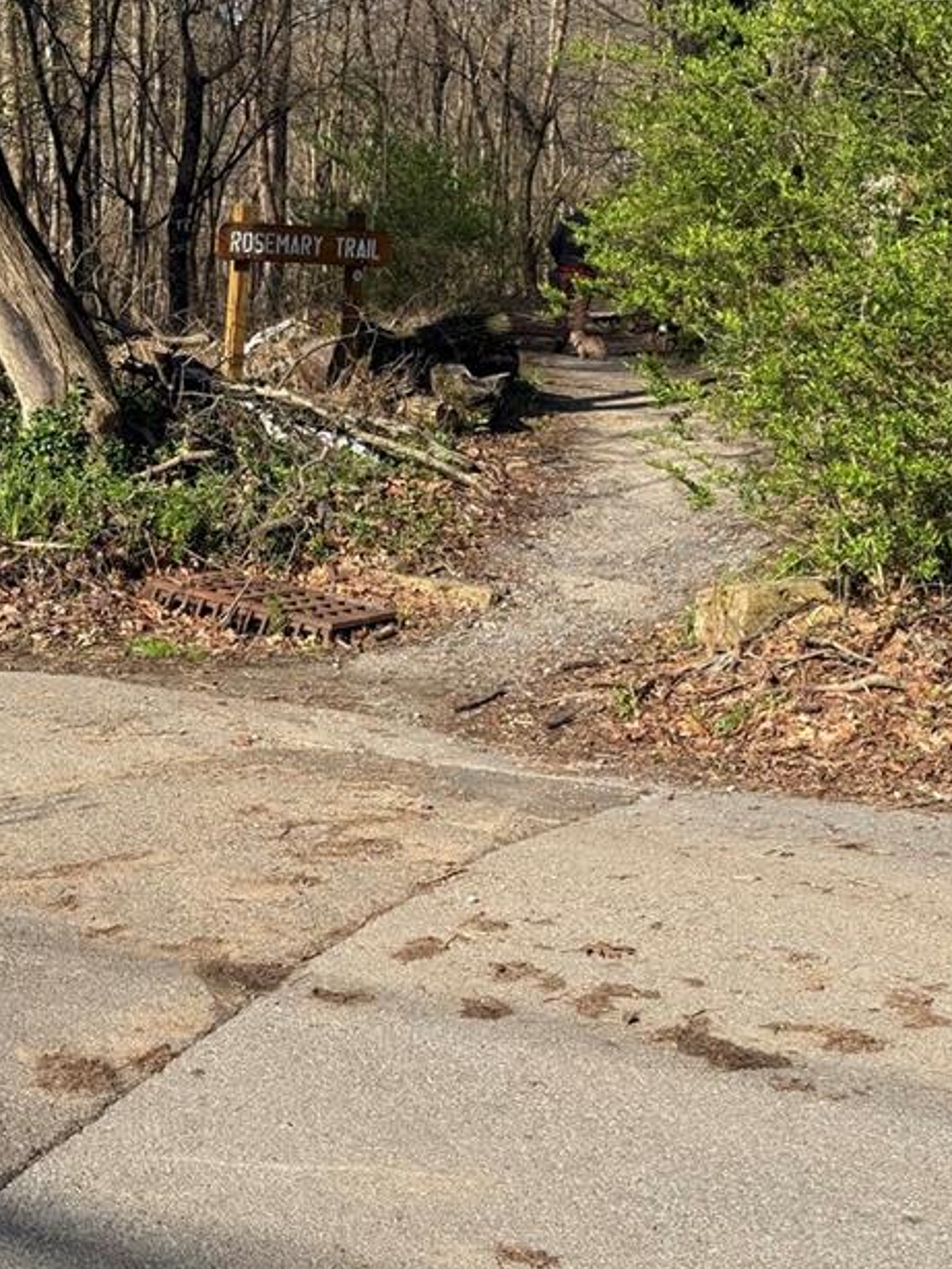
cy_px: 496
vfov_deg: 32.1
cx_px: 411
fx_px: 2199
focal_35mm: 60
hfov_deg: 24.4
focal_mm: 6.76
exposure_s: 1/2342
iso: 64
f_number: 1.78
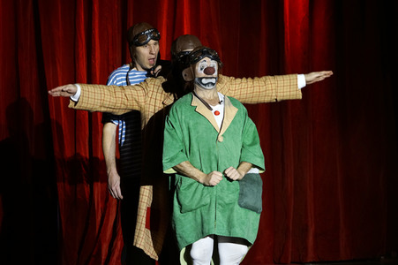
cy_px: 132
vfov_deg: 6.9
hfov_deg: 10.3
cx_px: 199
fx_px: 2209
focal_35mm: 200
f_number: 5.6
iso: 1600
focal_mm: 200
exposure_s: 1/80
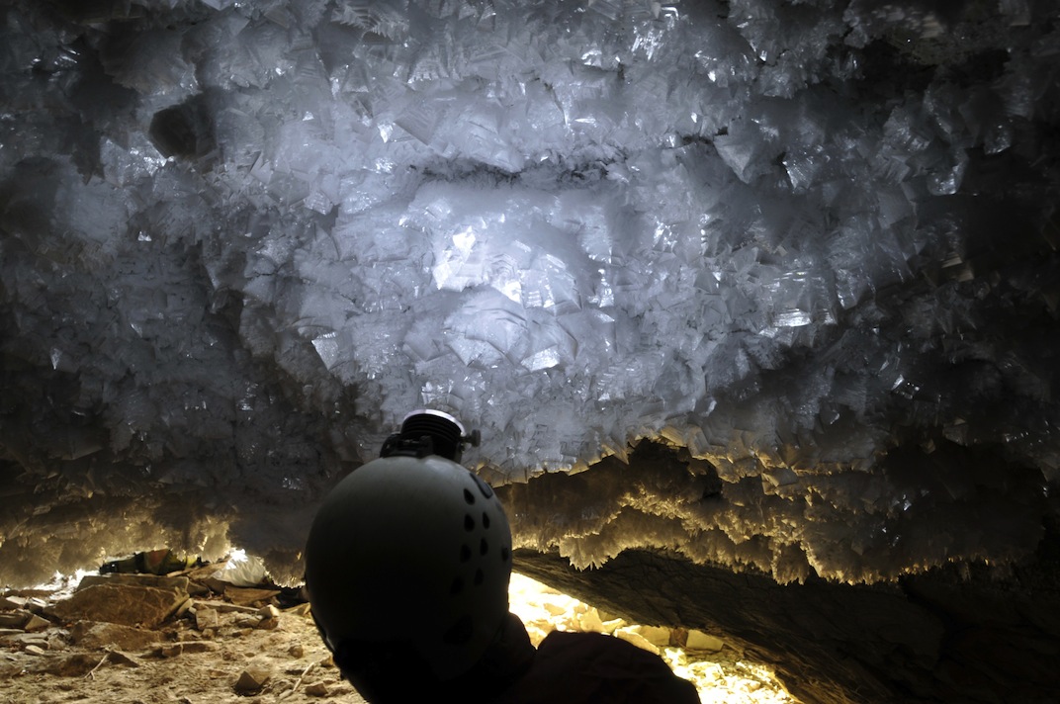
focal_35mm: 33
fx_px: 970
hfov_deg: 57.3
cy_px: 352
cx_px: 530
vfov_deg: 39.9
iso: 200
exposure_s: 1/4
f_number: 8
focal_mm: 22
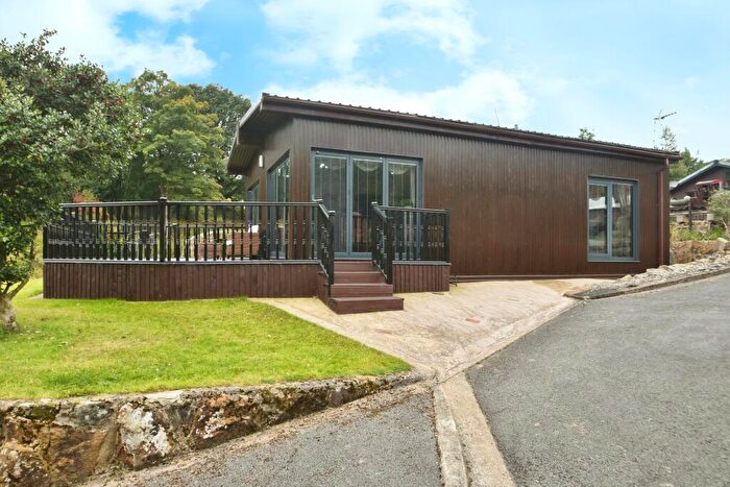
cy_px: 244
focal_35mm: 21
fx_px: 426
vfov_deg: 59.5
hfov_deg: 81.2
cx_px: 365
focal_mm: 14
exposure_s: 1/80
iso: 200
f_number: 7.1
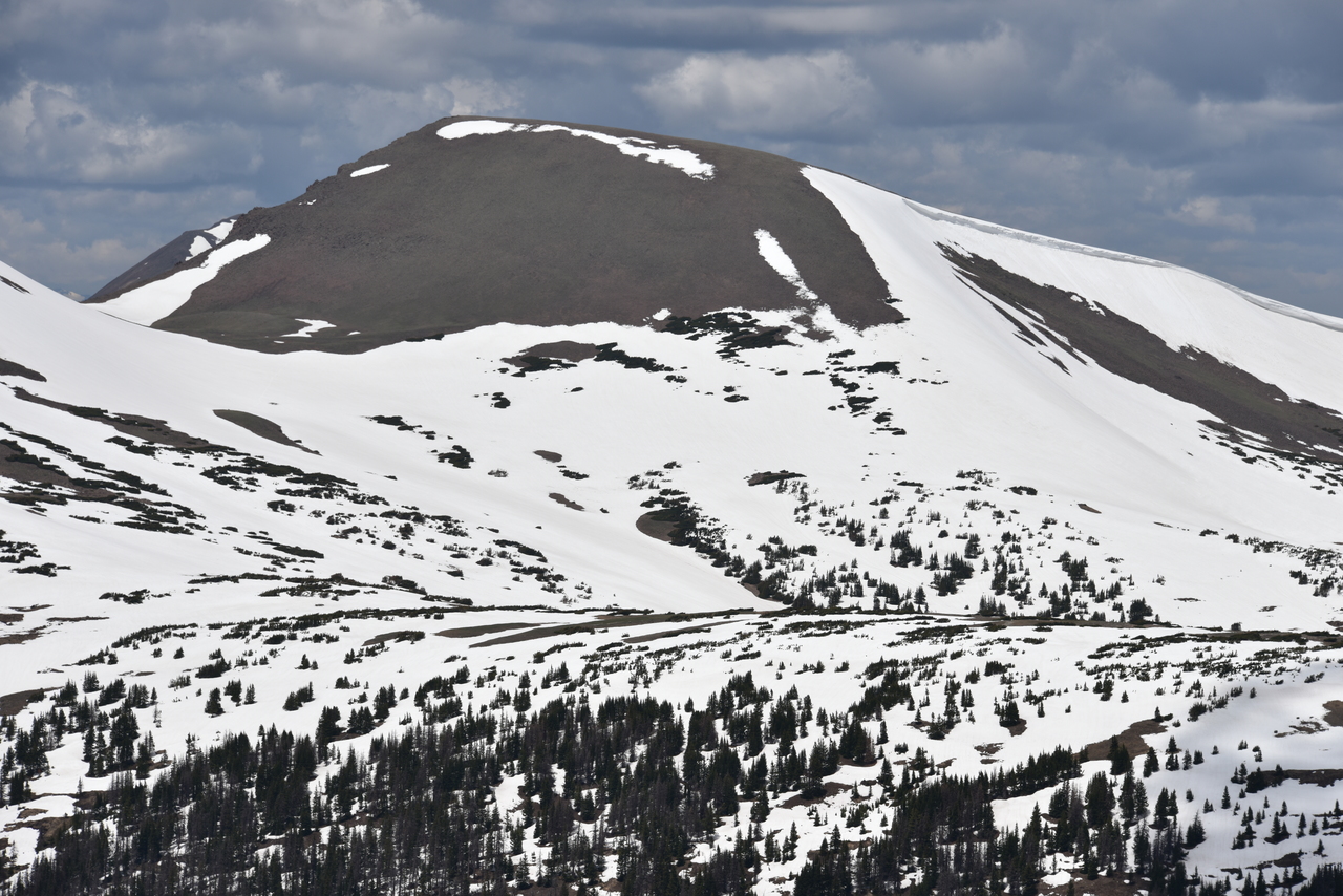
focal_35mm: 170
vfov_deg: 8.1
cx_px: 672
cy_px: 448
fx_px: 6343
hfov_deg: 12.1
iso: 100
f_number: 11
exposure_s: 1/500
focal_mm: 170
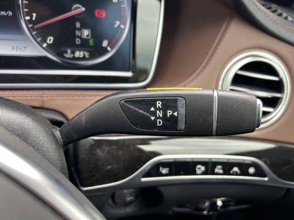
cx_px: 147
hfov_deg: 67.3
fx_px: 221
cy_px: 110
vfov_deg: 53.1
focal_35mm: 26
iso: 64
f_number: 1.5
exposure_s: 1/121
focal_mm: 5.7
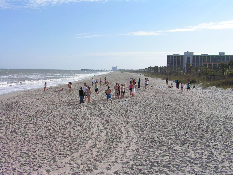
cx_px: 116
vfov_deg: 37.7
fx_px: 256
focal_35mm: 38
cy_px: 88
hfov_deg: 49.0
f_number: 5.6
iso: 50
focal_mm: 6.3
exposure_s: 1/640
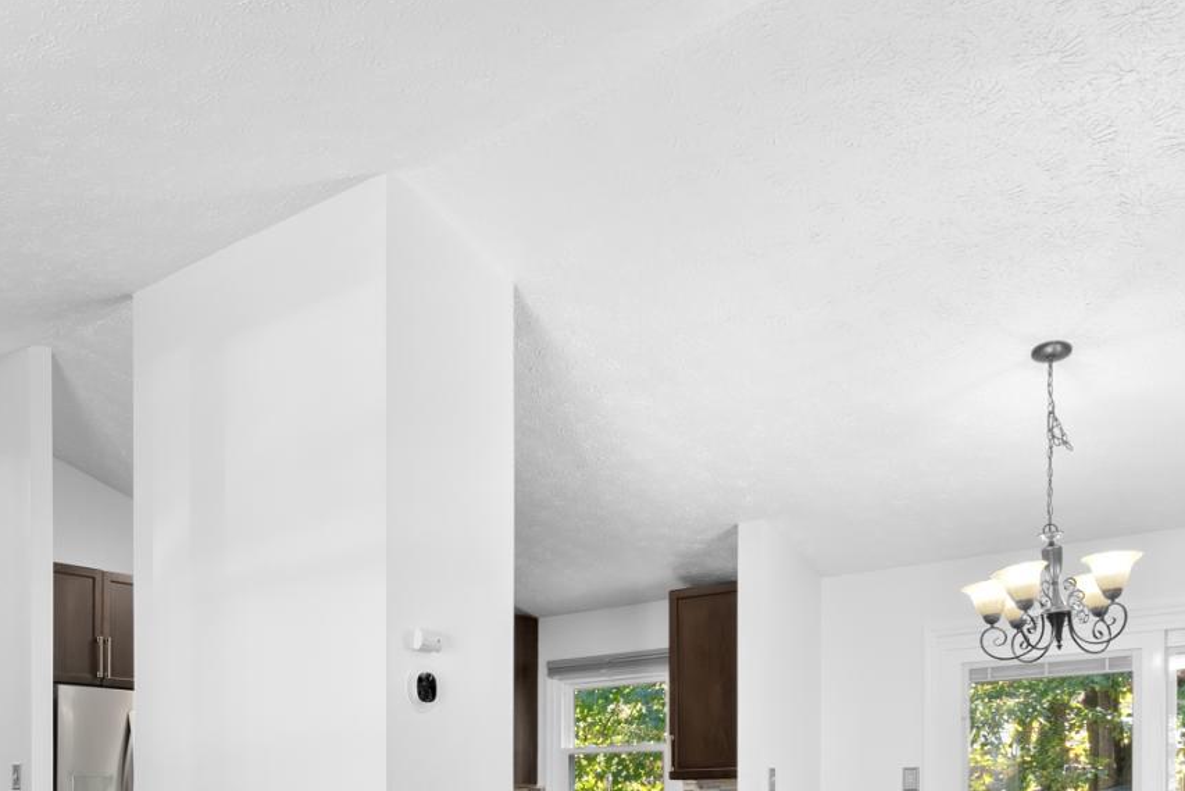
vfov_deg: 33.1
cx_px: 286
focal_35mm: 36
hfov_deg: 50.8
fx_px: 1185
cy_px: 829
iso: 100
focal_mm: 10
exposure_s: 1.3
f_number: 9
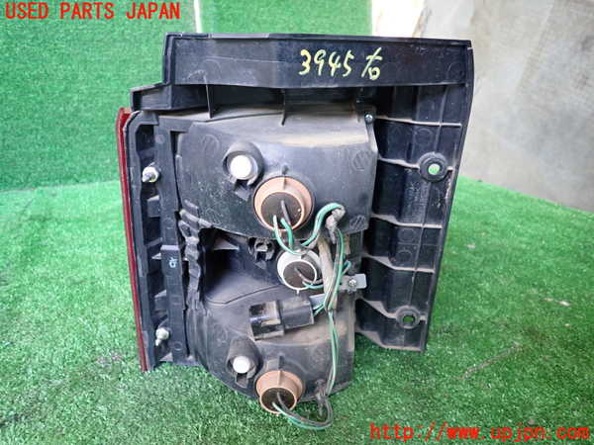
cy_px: 222
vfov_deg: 54.9
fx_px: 429
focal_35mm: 25
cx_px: 297
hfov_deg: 69.4
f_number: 2
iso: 320
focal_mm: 4.5
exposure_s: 1/40
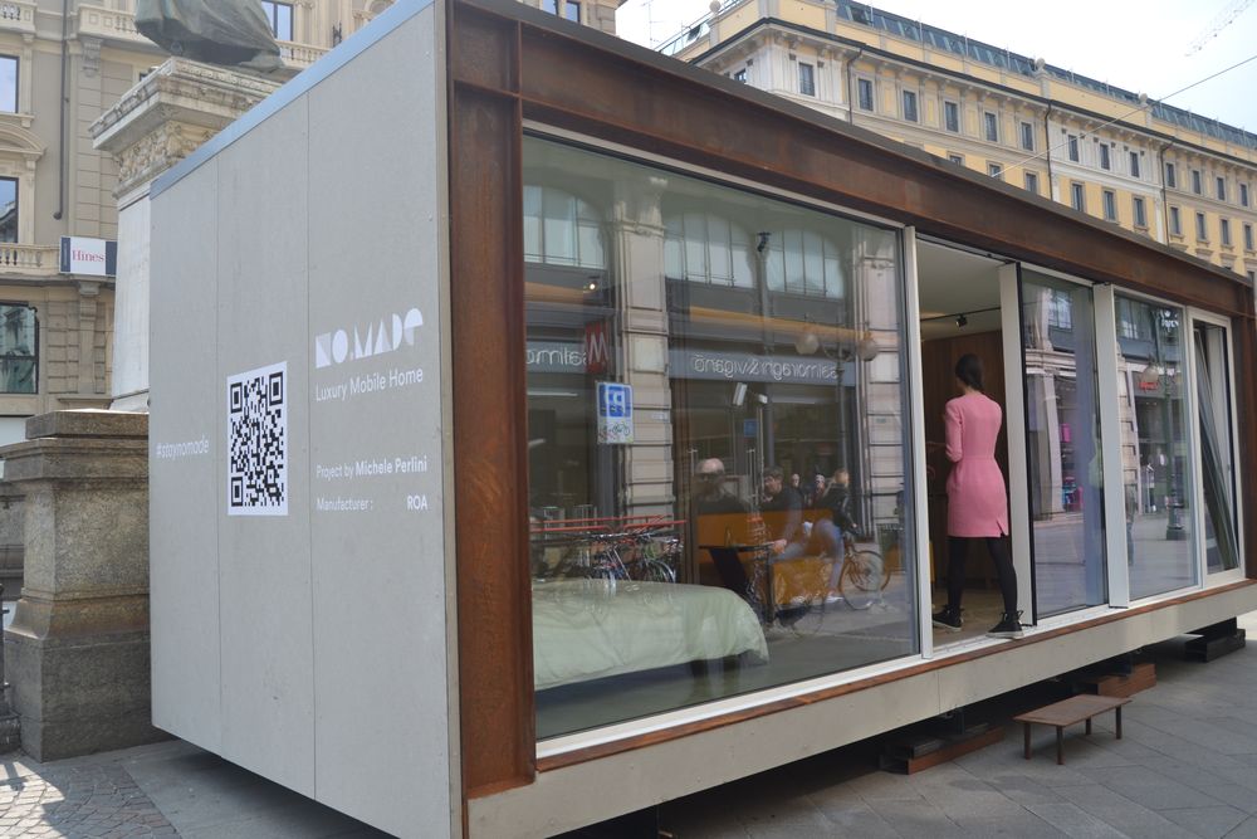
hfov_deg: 64.5
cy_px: 420
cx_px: 628
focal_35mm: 28
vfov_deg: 45.7
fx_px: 995
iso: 100
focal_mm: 19
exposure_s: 1/160
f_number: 6.3
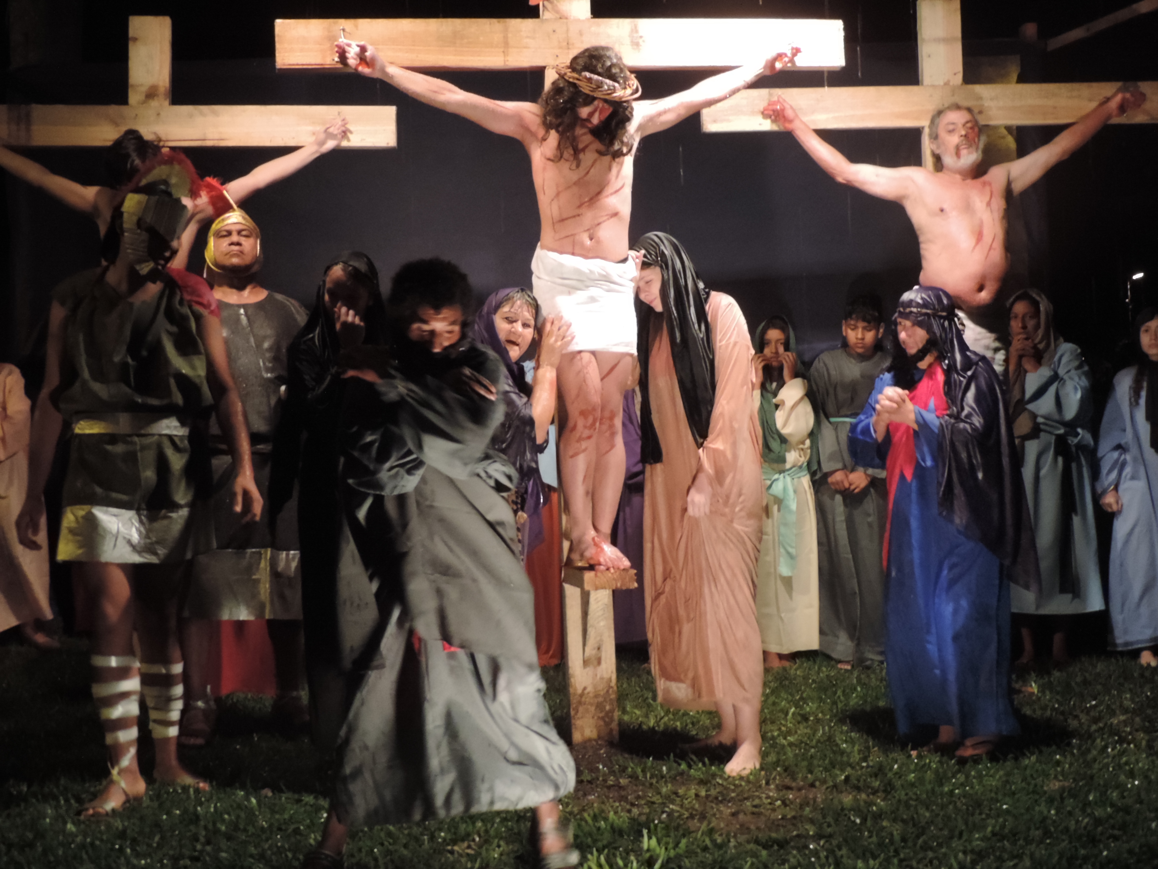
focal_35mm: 47
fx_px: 1572
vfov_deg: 30.9
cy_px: 434
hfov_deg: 40.4
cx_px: 579
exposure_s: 1/30
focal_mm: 8.3
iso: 800
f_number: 3.5
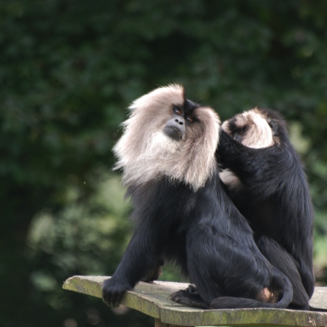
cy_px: 164
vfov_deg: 3.1
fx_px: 6135
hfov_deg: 3.1
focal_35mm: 574
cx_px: 146
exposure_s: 1/100
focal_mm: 300
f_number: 5.6
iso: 400
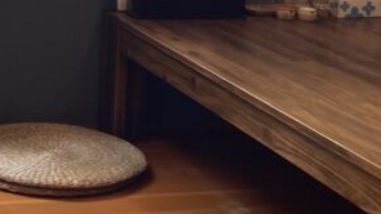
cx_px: -58
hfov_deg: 19.2
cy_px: -122
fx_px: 1071
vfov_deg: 10.9
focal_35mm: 106
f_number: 1.8
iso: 32
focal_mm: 3.99
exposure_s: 1/100
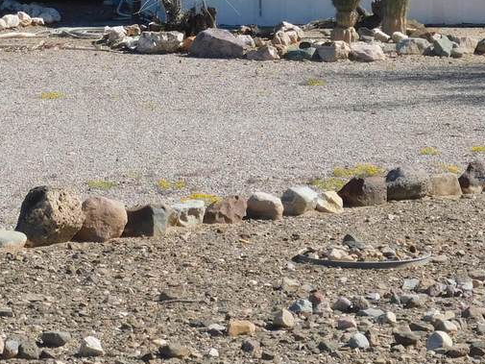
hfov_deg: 11.0
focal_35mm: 180
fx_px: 2523
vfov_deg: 8.2
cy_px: -7
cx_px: 211
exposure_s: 1/800
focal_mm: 12.6
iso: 125
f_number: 4.3
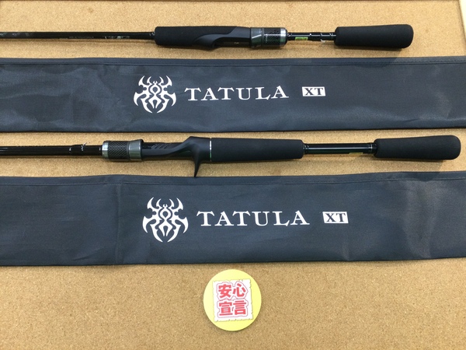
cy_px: 175
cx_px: 233
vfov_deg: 45.4
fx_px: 417
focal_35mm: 31
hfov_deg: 58.4
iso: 64
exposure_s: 1/30
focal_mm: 3.3
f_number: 2.4
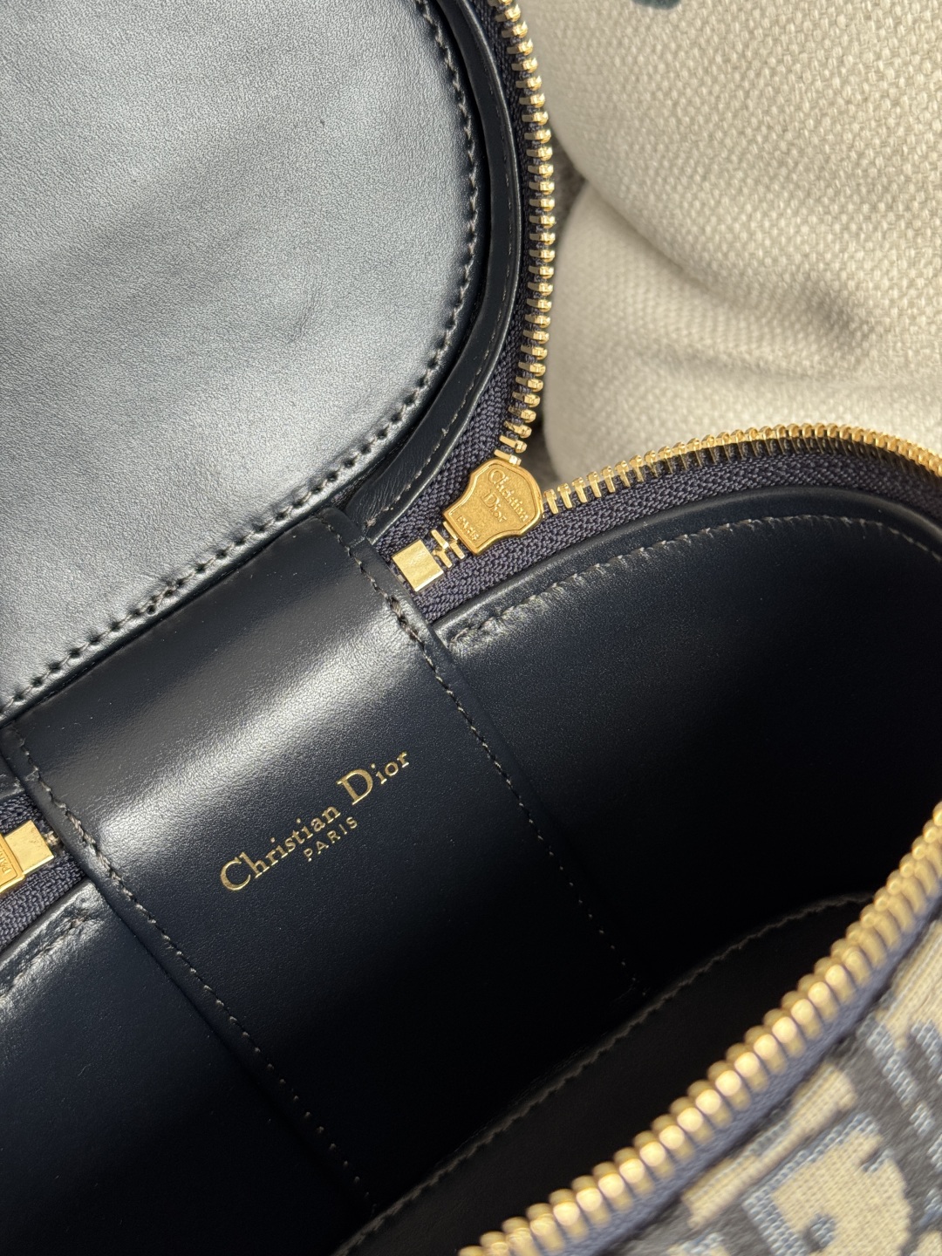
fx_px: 1742
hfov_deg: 30.3
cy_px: 628
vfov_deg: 39.7
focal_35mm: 48
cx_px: 471
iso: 100
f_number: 1.78
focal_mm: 6.76
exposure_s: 1/112
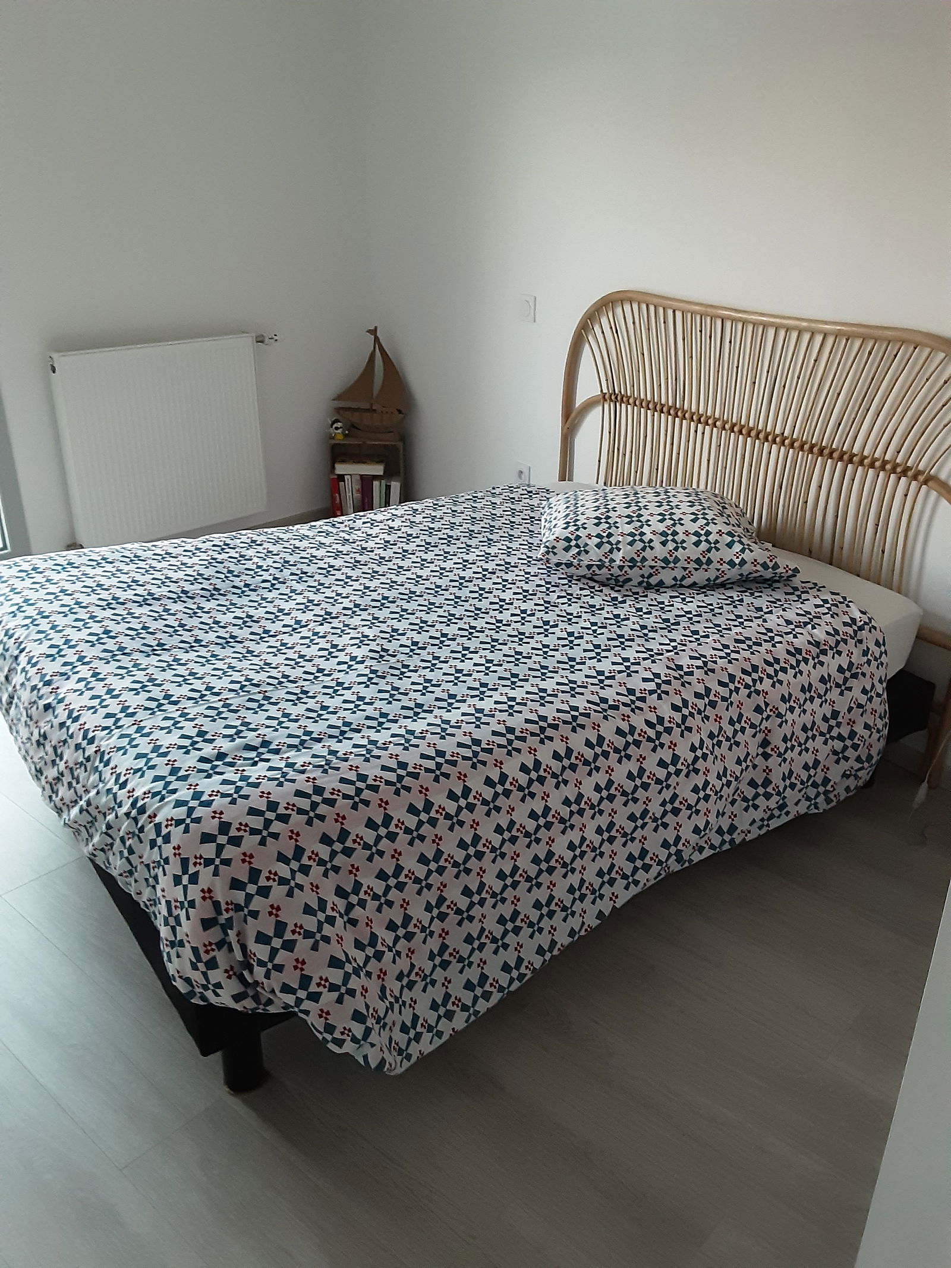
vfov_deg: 63.4
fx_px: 1026
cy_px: 634
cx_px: 476
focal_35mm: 28
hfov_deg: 49.7
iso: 200
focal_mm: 2.9
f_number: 1.9
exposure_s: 1/25
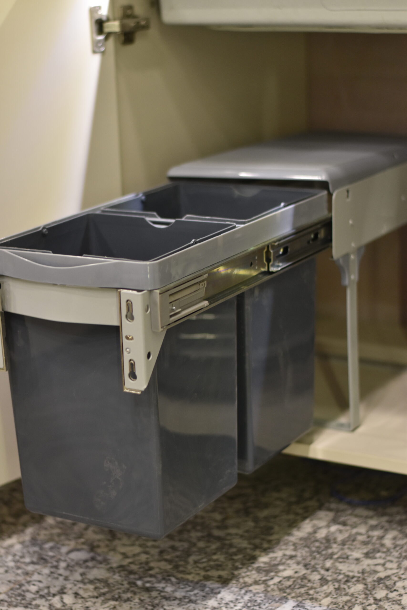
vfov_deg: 27.0
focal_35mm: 75
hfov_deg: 18.2
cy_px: 305
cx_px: 204
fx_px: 1272
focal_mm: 50
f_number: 1.8
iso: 400
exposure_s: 1/125
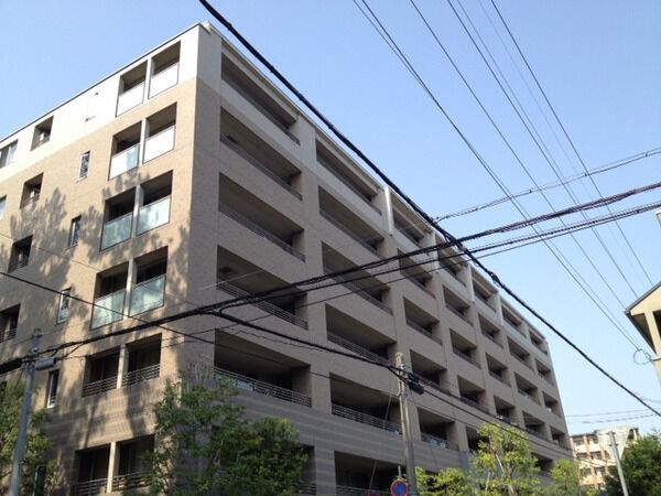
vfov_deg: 40.7
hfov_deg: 52.6
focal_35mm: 35
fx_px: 668
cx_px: 330
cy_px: 248
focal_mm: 4.28
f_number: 2.4
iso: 50
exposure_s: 1/756
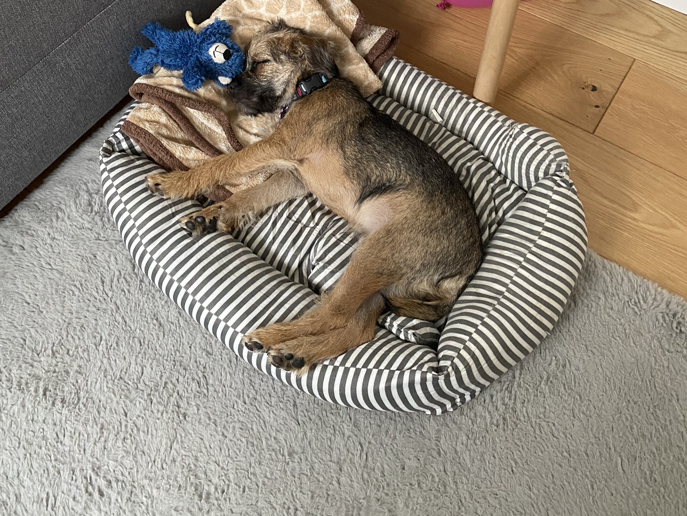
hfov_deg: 52.6
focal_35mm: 35
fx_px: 695
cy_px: 94
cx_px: 343
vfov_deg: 38.9
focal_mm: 4.25
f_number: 1.8
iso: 640
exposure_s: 1/38
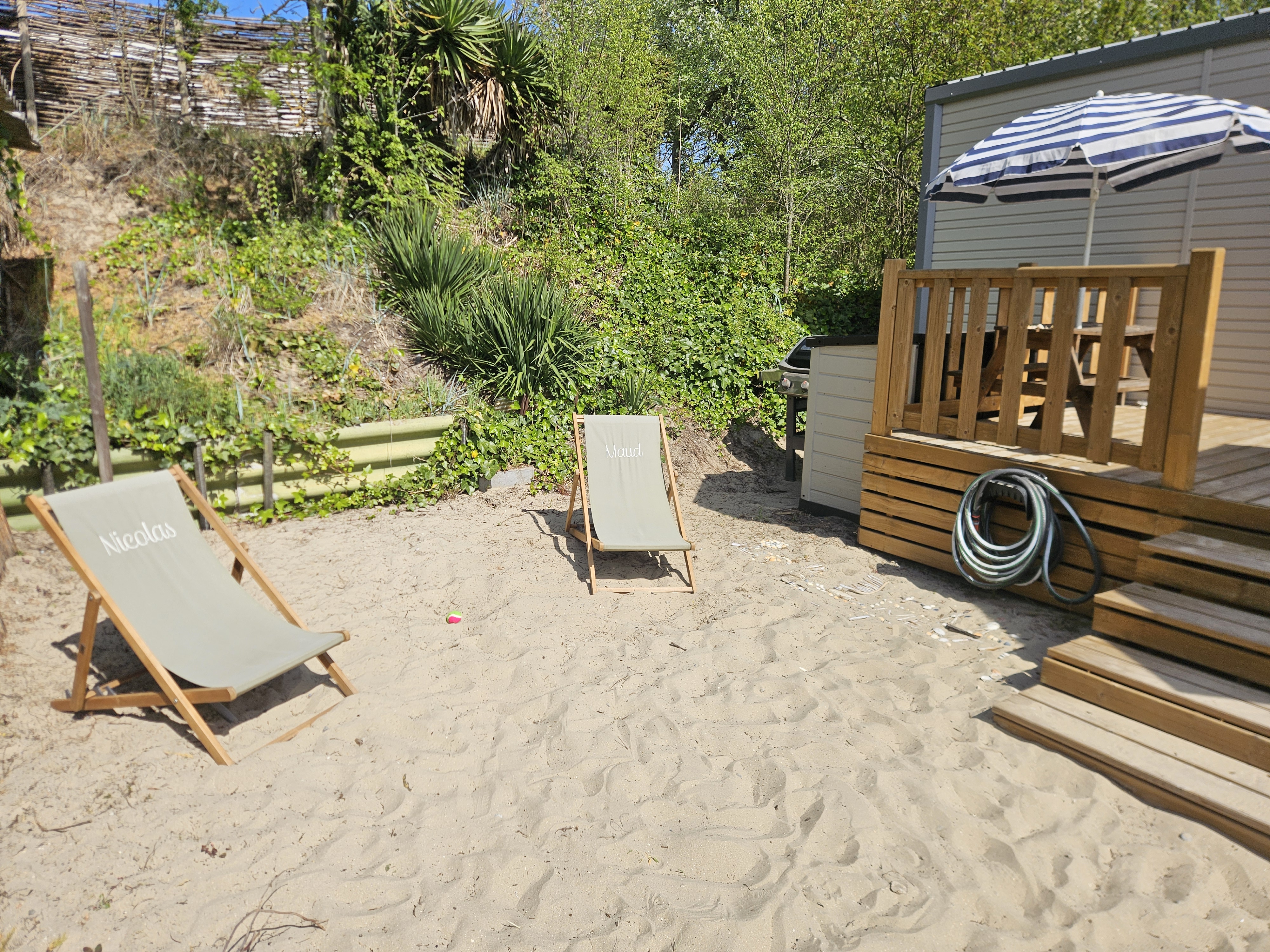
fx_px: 844
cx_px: 635
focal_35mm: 23
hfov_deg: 73.9
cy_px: 476
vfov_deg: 58.9
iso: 25
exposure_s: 1/3134
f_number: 1.8
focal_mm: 5.4
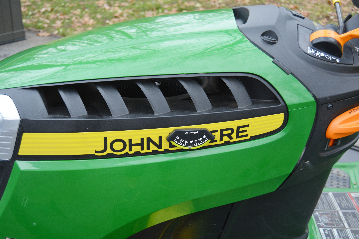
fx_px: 479
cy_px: 120
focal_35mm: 48
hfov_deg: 41.1
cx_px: 180
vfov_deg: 28.1
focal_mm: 32
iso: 400
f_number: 4.5
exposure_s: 1/80
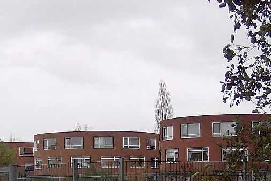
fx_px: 730
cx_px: 107
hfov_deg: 21.0
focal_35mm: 97
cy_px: 175
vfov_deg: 13.9
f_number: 3.1
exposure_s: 1/79.1
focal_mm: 7.7
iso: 155
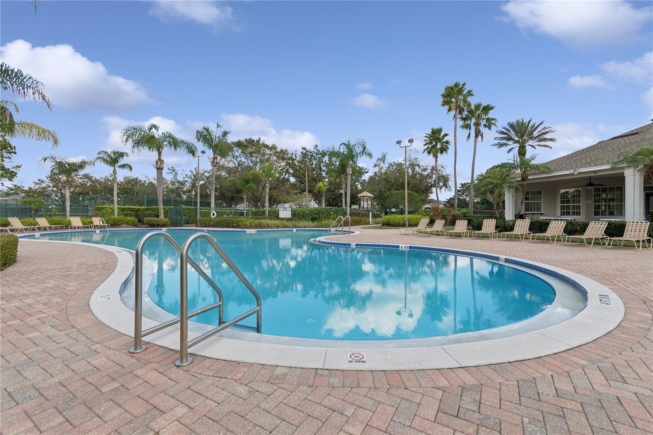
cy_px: 218
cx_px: 326
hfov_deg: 100.4
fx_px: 272
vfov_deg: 77.2
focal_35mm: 15
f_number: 9
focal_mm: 10
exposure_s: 1/320
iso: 100
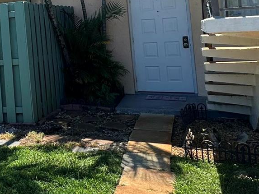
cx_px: -49
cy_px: 16
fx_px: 374
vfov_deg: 27.9
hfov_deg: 32.0
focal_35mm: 50
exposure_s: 1/654
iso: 40
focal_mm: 2.22
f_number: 2.2
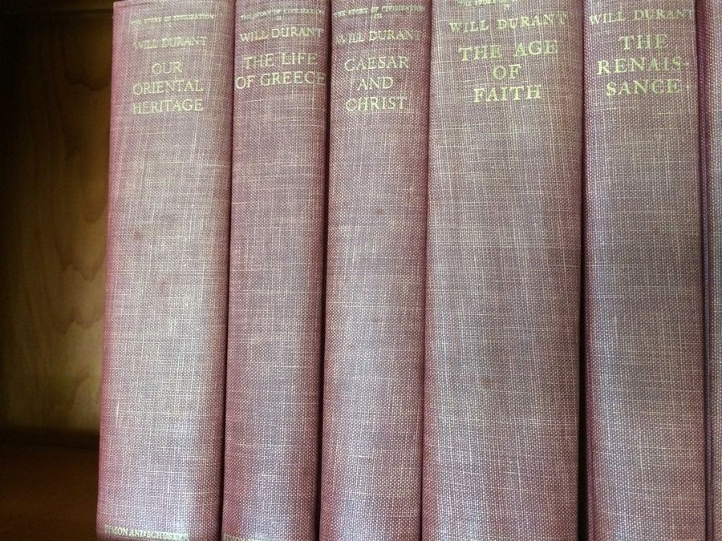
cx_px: 361
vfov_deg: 46.8
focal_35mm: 30
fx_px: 626
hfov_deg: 60.0
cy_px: 270
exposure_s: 1/17
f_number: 2.2
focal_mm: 4.12
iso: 320
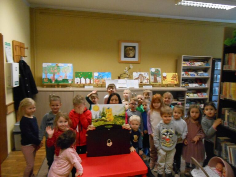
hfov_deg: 67.3
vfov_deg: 53.1
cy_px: 88
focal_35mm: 26
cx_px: 118
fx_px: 177
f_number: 3.5
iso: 800
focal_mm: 4.6
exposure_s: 1/40
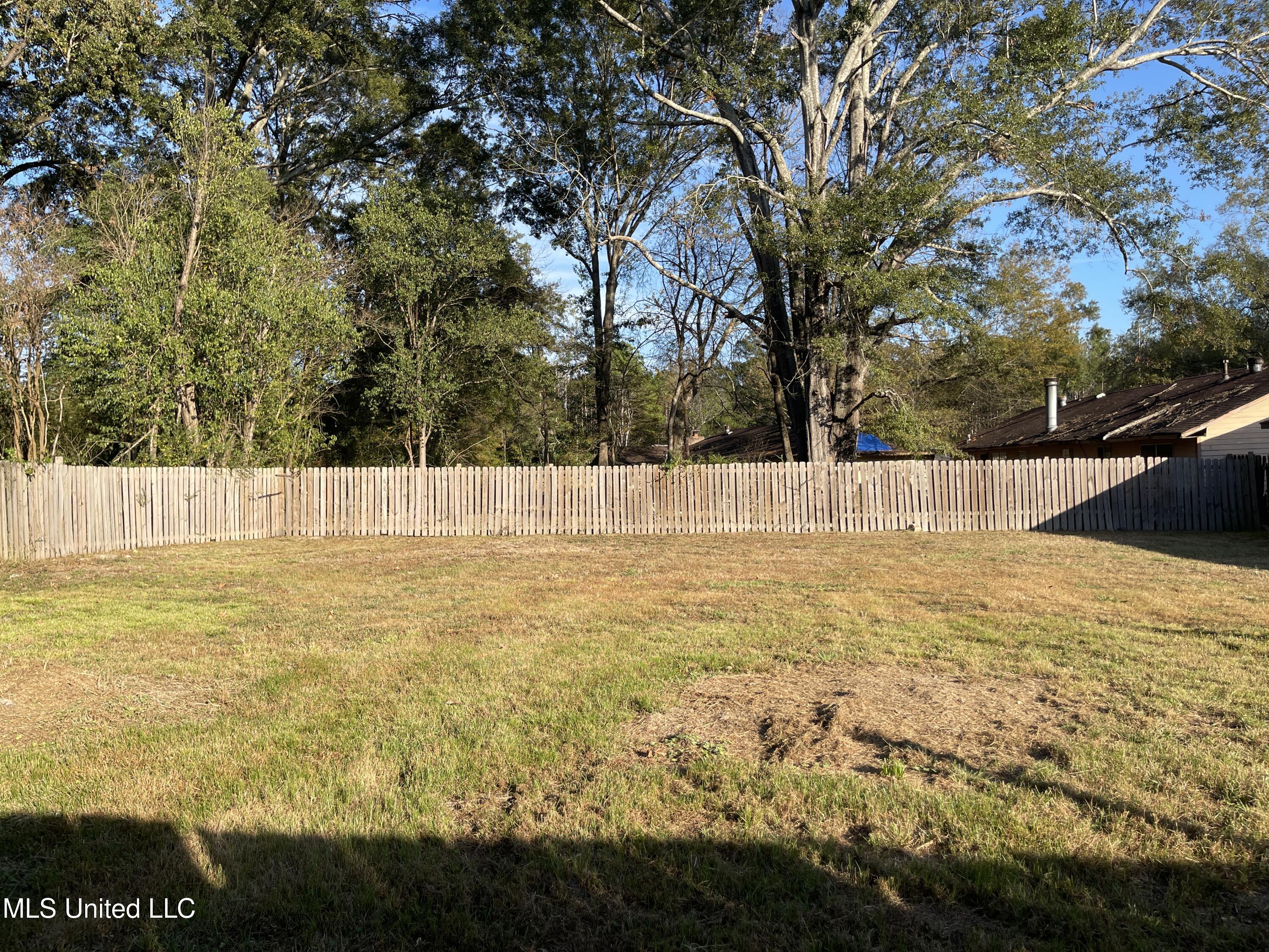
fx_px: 916
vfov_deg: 54.9
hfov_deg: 69.4
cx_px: 634
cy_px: 476
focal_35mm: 25
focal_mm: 5.1
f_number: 1.6
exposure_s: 1/1767
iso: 32
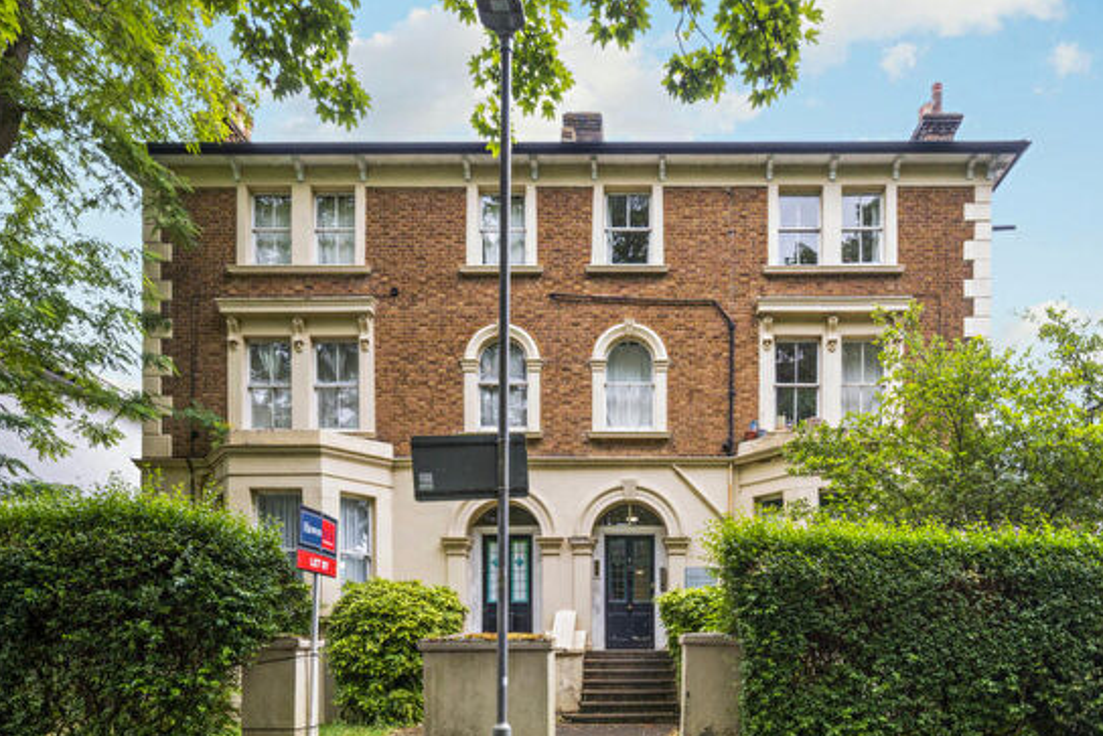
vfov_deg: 66.2
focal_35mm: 18
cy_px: 470
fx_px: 552
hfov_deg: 89.3
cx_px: 637
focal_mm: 14
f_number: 8
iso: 200
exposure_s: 1/30
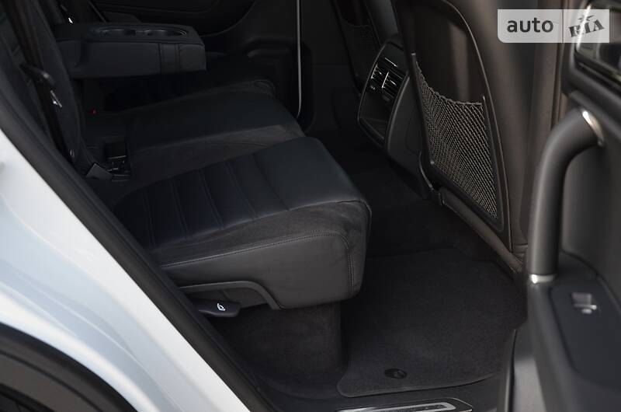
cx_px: 310
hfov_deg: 43.7
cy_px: 206
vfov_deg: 29.7
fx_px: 775
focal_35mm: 45
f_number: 4.2
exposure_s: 1/60
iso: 450
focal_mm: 30
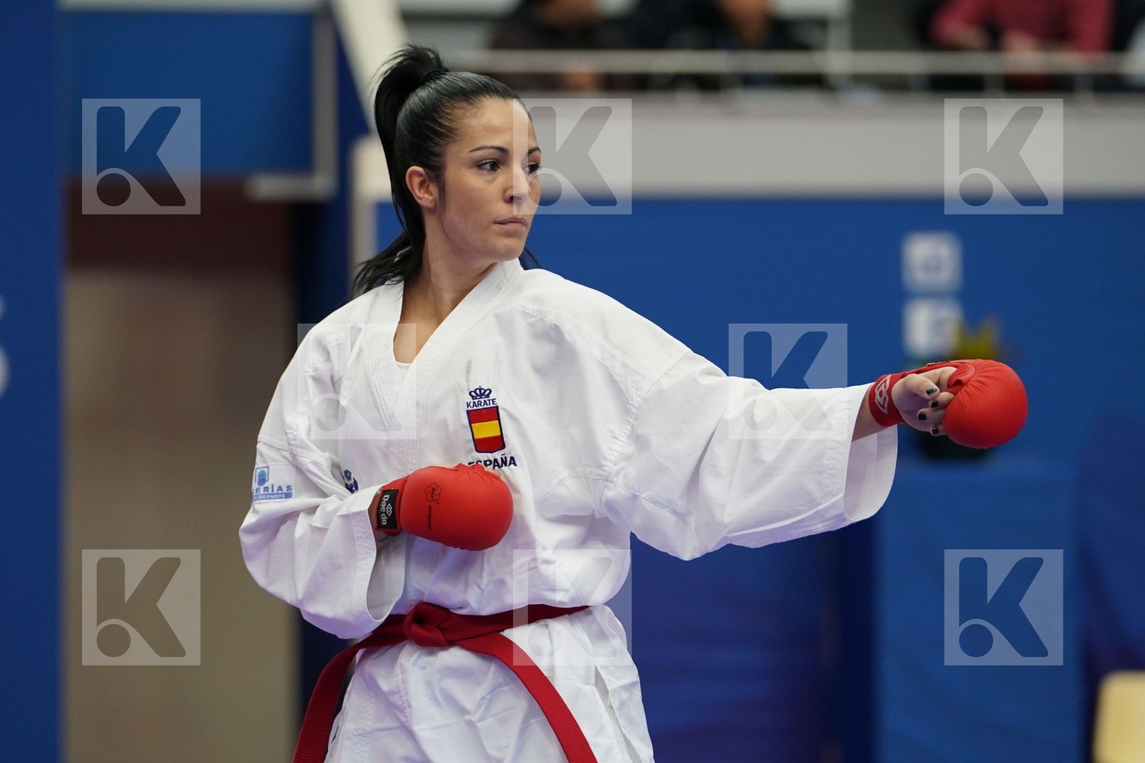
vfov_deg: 6.1
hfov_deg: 9.1
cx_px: 572
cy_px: 382
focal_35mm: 226
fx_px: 7187
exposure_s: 1/1000
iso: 1600
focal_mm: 151
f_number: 2.8
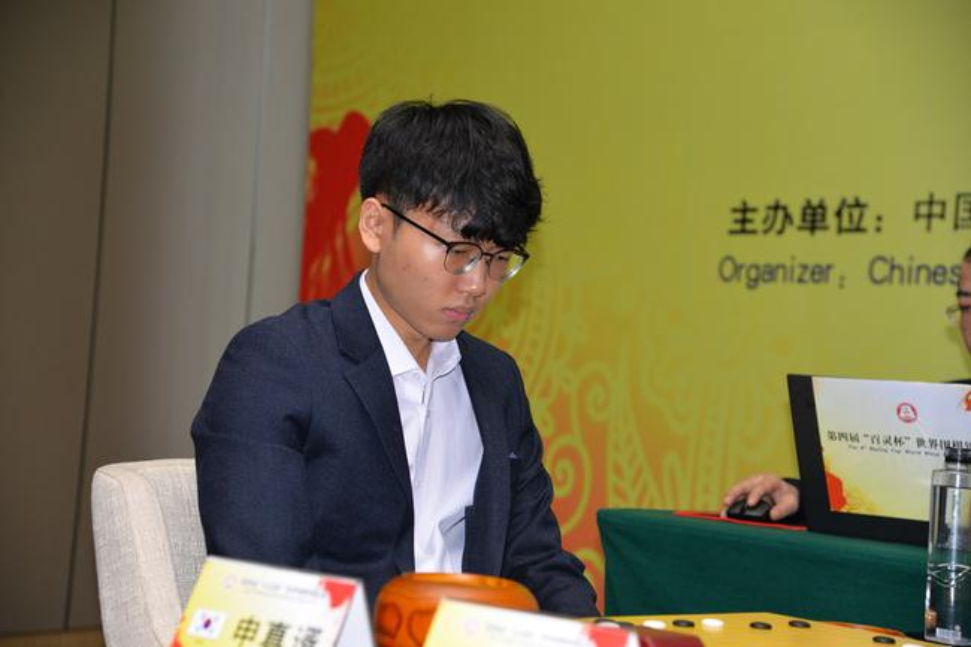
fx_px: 2103
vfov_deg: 17.5
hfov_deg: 26.0
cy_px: 324
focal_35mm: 78
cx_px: 486
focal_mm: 78
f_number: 5
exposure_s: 1/125
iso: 1000
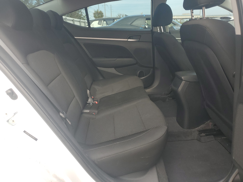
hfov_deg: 67.3
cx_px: 122
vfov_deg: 53.1
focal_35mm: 26
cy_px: 91
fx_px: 183
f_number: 1.5
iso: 50
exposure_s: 1/303
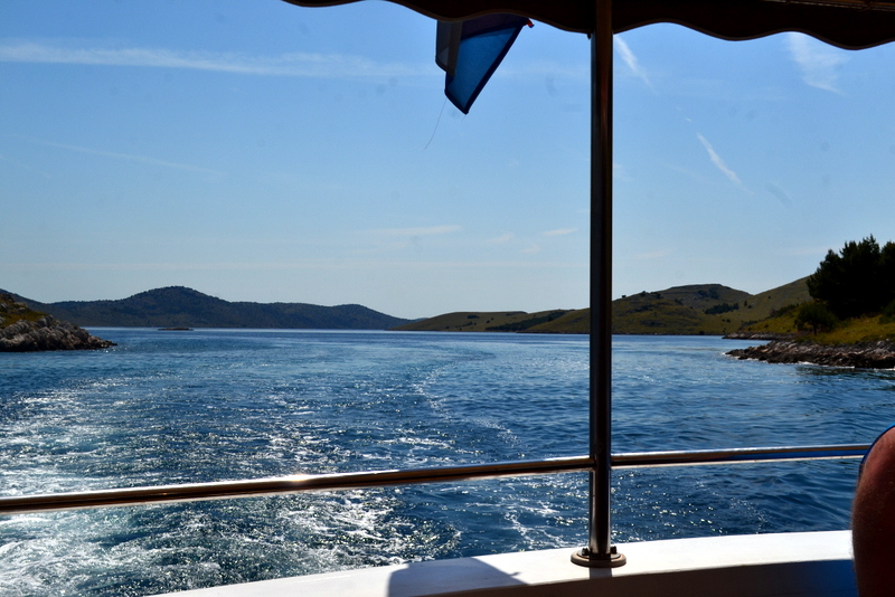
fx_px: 1194
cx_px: 448
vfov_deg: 28.1
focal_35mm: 48
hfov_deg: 41.1
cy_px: 298
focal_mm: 32
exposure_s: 1/500
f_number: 11
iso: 110
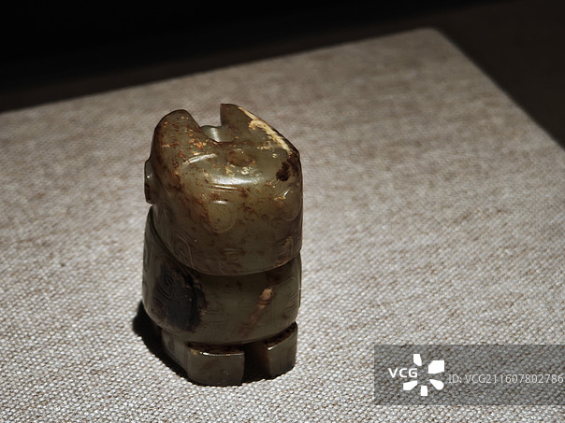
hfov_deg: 12.4
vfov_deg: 9.3
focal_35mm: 159
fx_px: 2595
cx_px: 209
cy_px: 228
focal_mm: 19.4
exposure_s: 1/109
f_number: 2.5
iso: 160
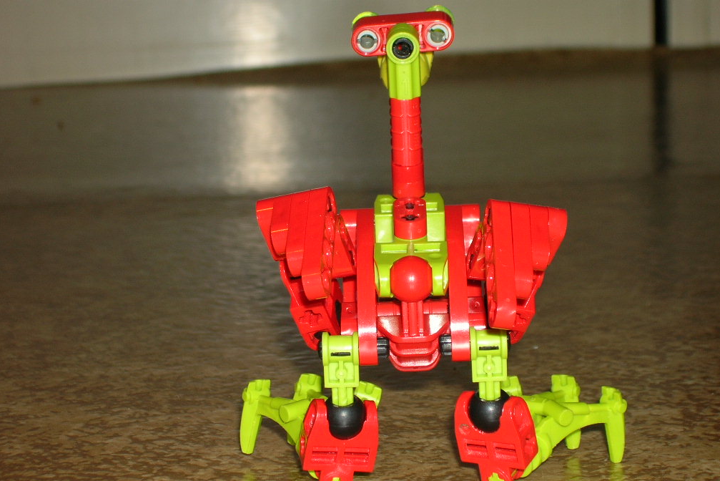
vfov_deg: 12.3
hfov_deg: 18.4
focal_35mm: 111
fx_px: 2221
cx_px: 365
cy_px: 240
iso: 50
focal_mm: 17.4
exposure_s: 1/60.1
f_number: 4.9
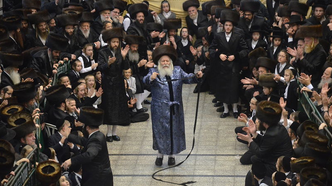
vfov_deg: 6.4
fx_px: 1664
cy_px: 86
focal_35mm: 189
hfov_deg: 11.4
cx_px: 166
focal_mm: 120
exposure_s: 1/100
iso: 3200
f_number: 4.8
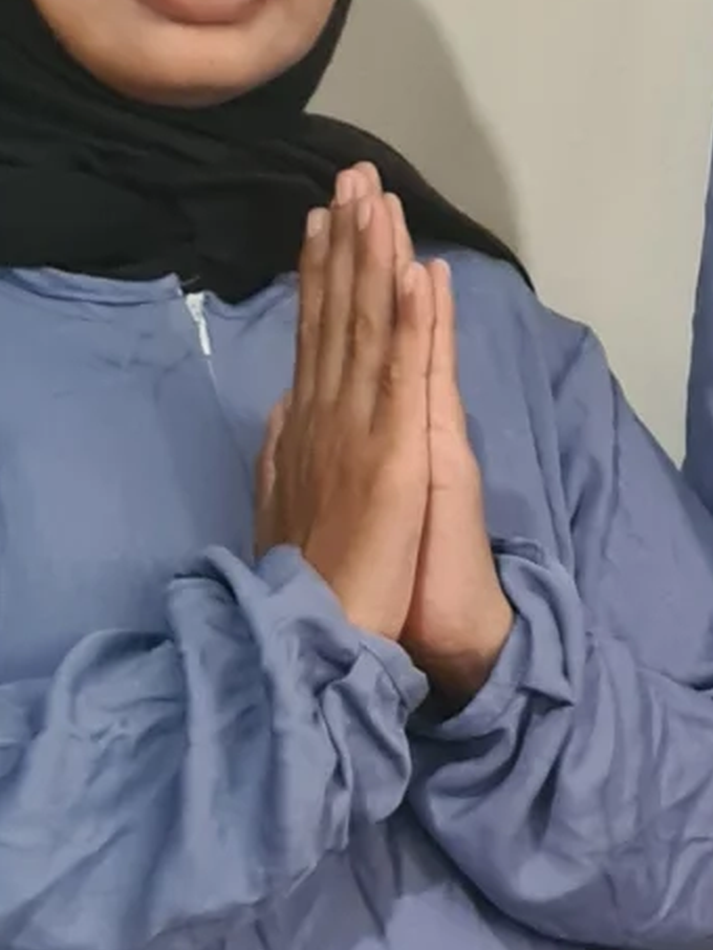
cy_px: 1109
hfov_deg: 9.6
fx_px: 4035
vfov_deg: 13.1
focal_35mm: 147
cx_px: 1248
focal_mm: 5.4
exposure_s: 1/50
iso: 800
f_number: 1.8
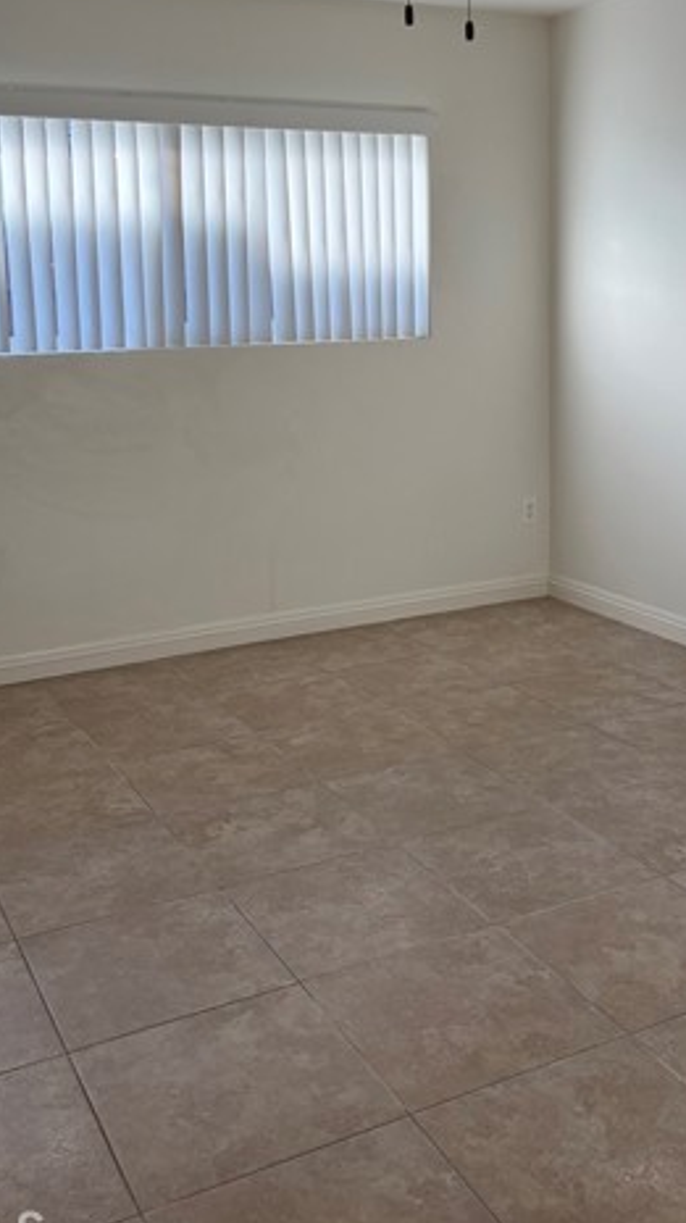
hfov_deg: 30.3
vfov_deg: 50.9
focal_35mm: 39
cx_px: 405
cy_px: 431
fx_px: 1263
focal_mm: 5.96
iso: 50
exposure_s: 1/177
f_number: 1.6
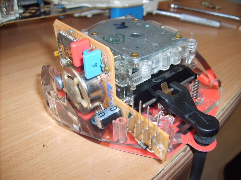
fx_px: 244
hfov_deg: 52.6
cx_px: 120
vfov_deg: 40.7
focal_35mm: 35
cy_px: 90
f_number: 2.8
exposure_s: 1/45
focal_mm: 5.8
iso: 100
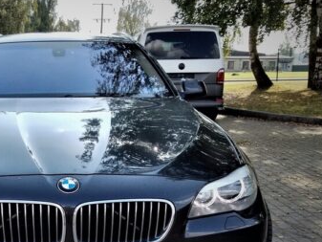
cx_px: 51
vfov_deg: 26.7
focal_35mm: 54
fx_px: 502
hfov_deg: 34.1
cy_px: 178
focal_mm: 4.75
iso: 100
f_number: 1.8
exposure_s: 1/528
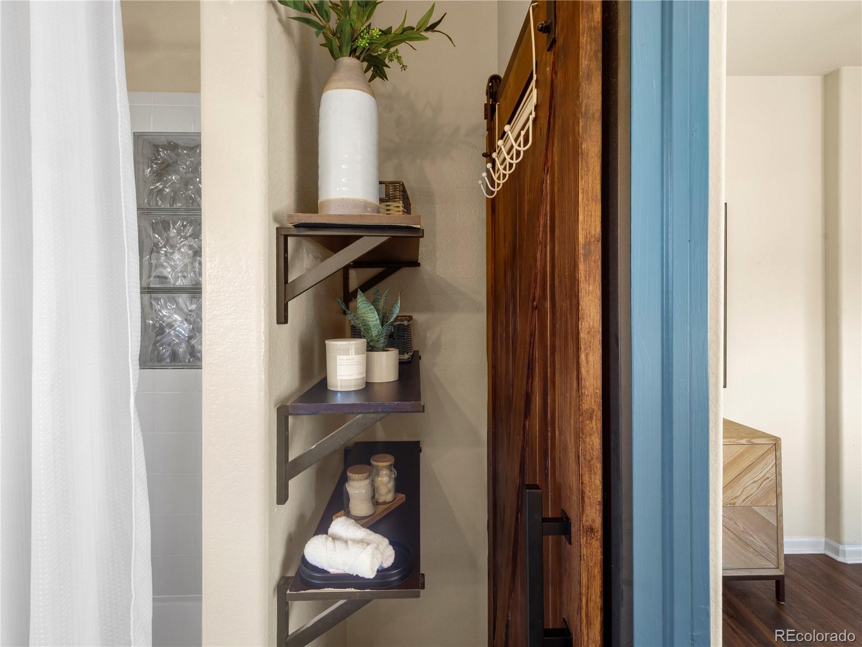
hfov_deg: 94.5
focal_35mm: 16
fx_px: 398
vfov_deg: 78.1
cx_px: 431
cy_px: 324
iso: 200
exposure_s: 1
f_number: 8
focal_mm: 8
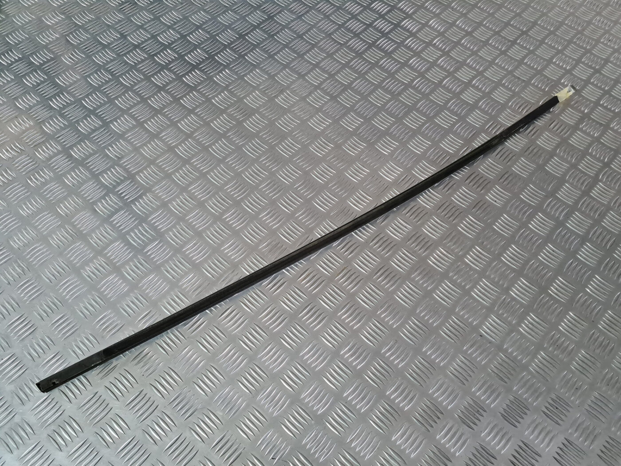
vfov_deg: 53.1
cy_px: 233
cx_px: 310
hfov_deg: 67.3
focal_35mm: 26
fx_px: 466
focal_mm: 5.4
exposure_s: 1/50
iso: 500
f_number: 1.8
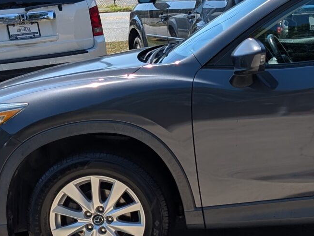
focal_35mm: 94
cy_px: 119
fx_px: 854
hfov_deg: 19.2
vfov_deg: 15.8
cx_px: 417
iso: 20
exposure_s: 1/1018
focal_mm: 6.9
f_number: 1.68
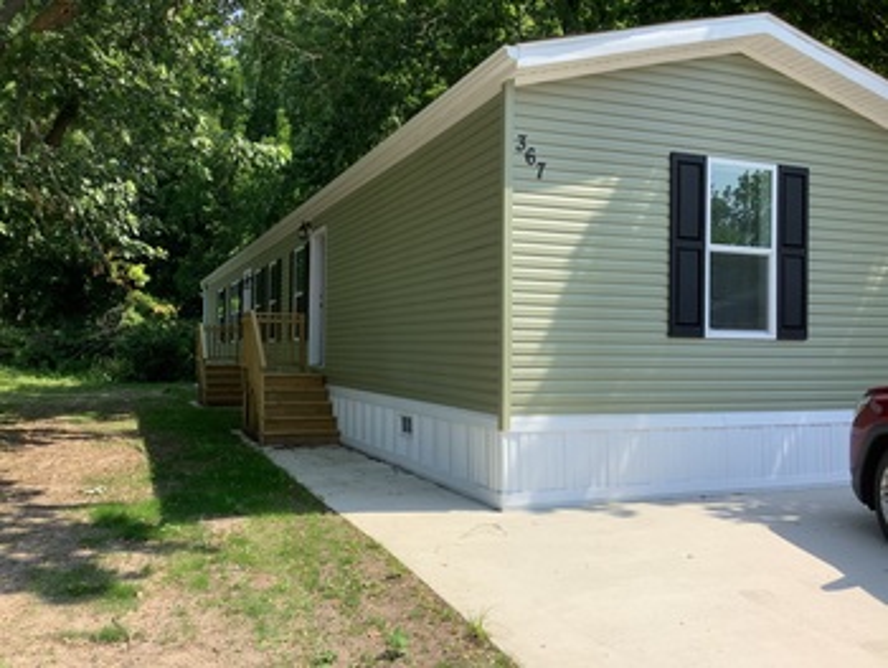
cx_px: 444
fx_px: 796
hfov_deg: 58.3
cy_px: 334
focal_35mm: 31
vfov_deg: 45.5
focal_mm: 3.3
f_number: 2.4
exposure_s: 1/637
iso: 25
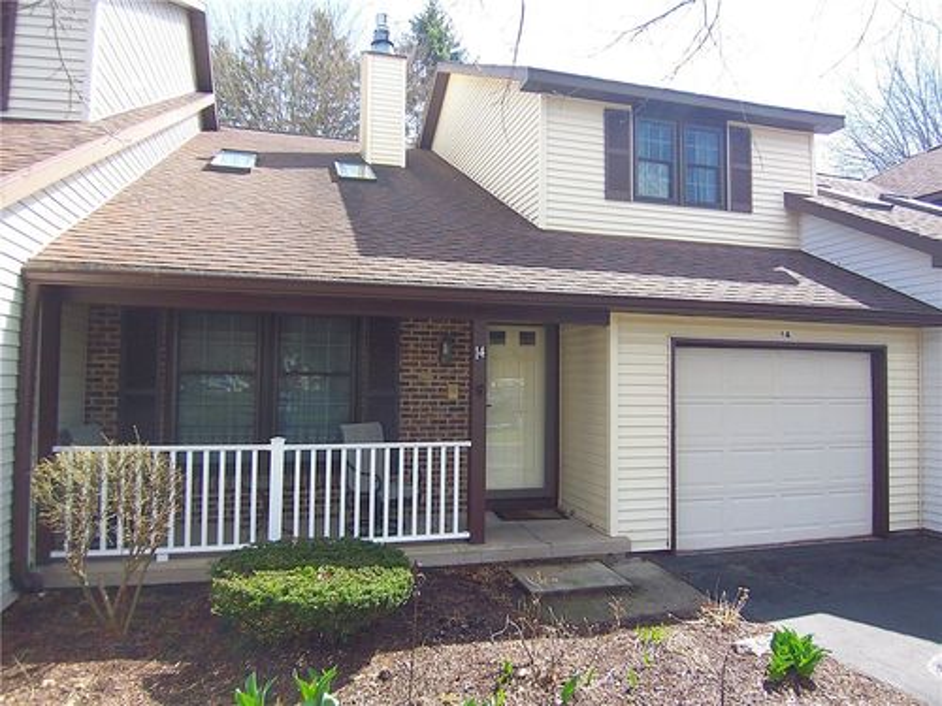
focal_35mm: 23
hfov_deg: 73.9
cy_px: 353
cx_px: 471
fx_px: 626
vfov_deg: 58.9
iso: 64
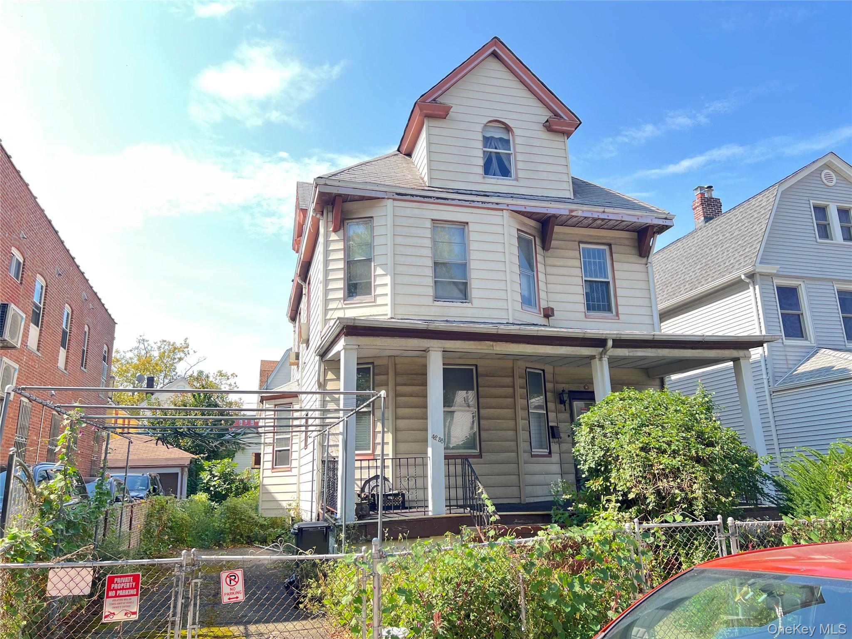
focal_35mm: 26
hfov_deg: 67.3
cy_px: 320
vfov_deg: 53.1
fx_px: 640
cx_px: 426
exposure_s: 1/419
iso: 50
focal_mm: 5.7
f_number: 1.5
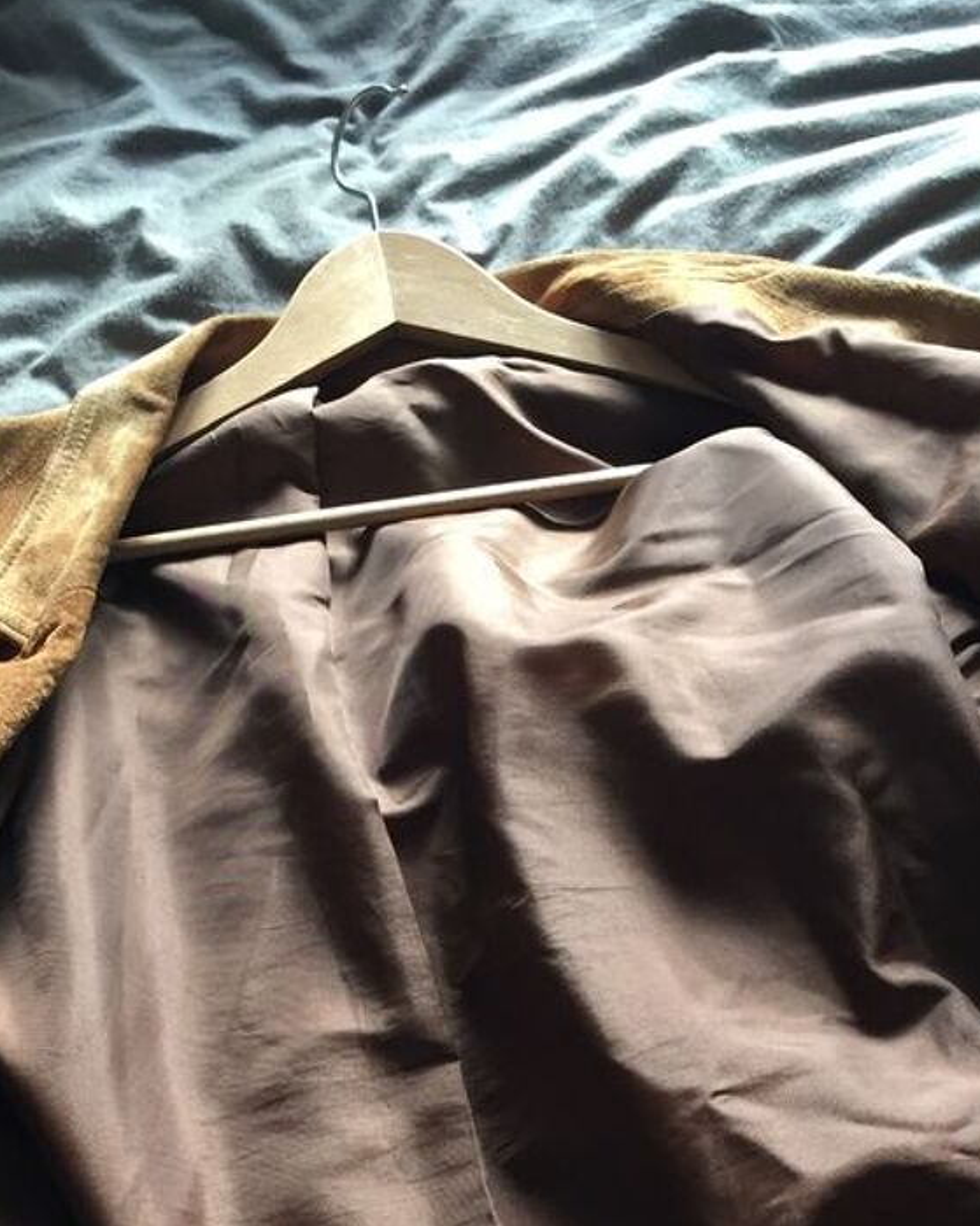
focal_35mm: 54
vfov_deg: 33.0
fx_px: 1958
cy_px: 1094
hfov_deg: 28.1
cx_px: 535
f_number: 2.2
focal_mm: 4.15
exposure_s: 1/33
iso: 64
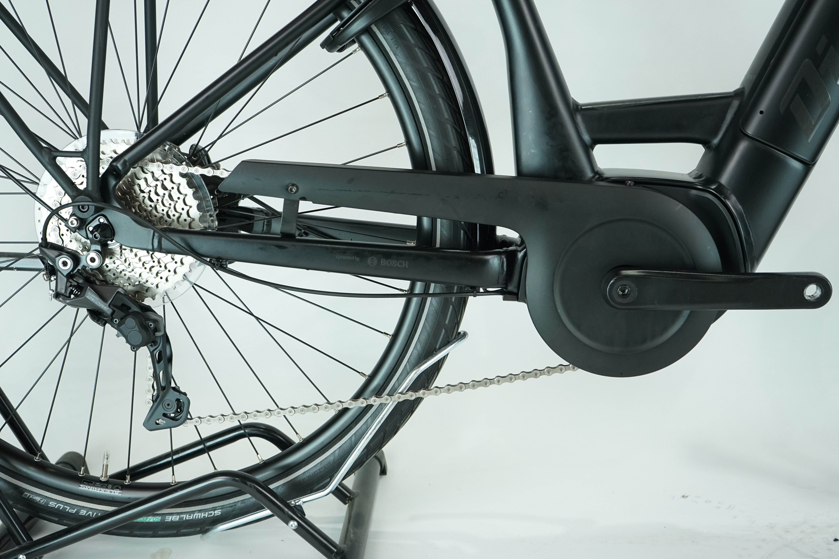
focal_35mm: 41
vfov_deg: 32.6
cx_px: 420
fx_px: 955
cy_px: 280
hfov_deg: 47.4
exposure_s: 1/200
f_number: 5.6
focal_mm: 41
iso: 1600
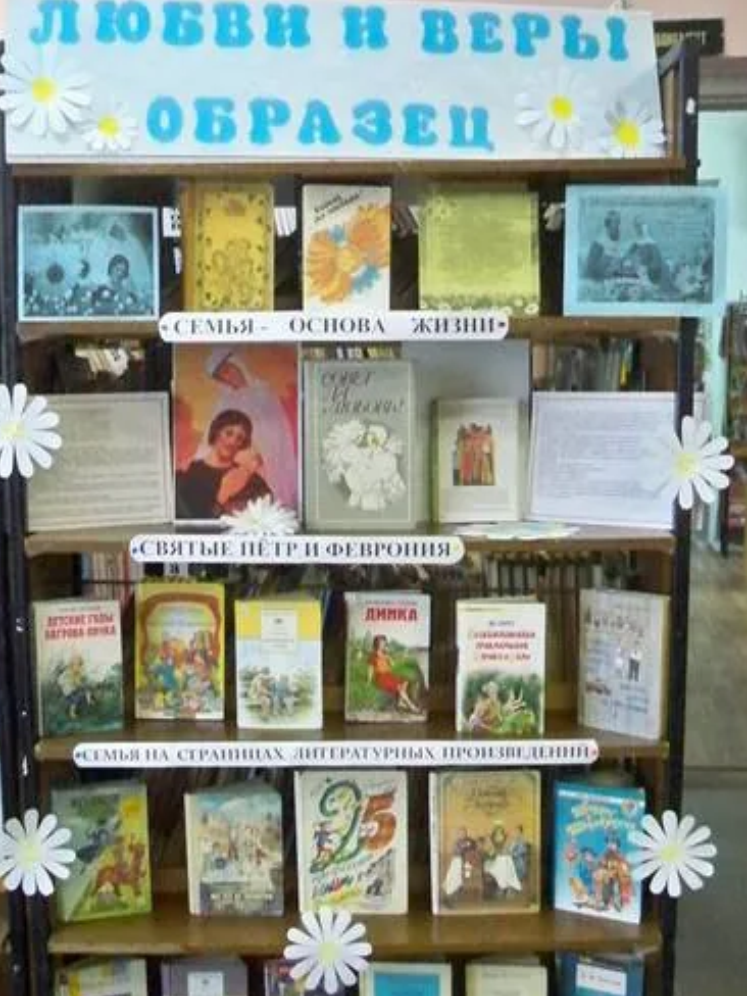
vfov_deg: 43.8
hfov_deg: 33.6
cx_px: 361
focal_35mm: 43
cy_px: 543
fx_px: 1237
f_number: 3.1
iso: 2000
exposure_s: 1/60
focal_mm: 6.3
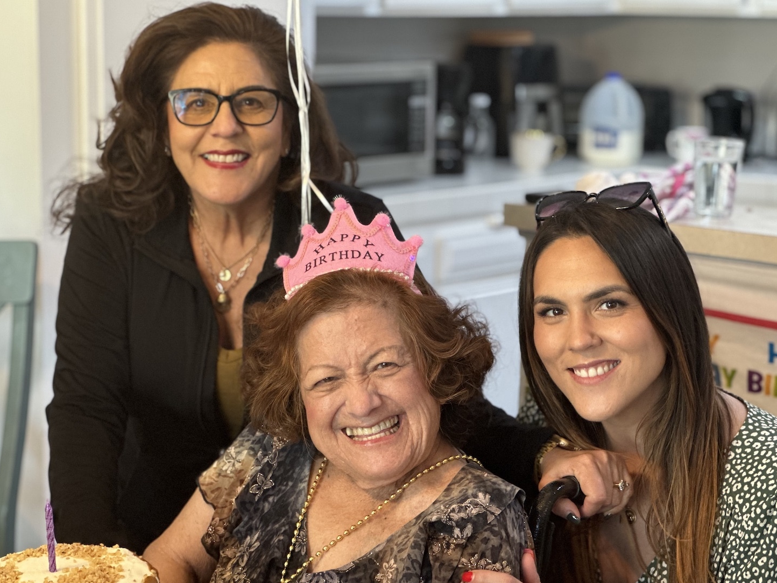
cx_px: 383
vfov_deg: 18.4
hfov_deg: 24.4
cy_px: 293
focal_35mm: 80
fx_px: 1796
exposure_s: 1/40
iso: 250
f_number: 2.8
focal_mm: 9
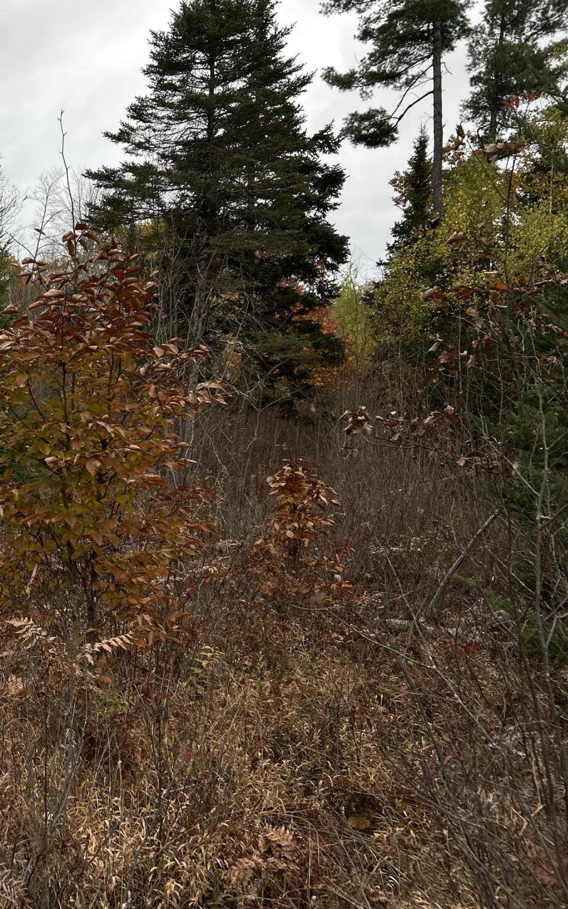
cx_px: -53
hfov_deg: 30.2
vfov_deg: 51.5
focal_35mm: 38
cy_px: 445
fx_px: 941
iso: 50
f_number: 1.5
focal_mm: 5.7
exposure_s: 1/1295
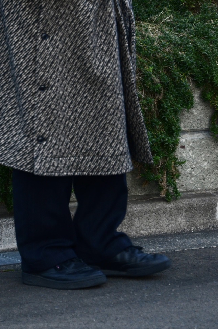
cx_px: 58
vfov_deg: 6.6
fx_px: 2863
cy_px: 118
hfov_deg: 4.4
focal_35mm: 314
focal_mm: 135
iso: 800
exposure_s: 1/100
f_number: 6
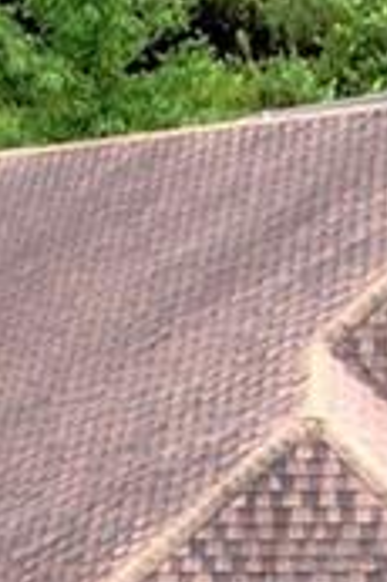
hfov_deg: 6.7
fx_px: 3296
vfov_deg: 8.9
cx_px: 532
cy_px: 1494
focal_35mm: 204
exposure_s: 1/20
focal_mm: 8.38
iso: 100
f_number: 2.8
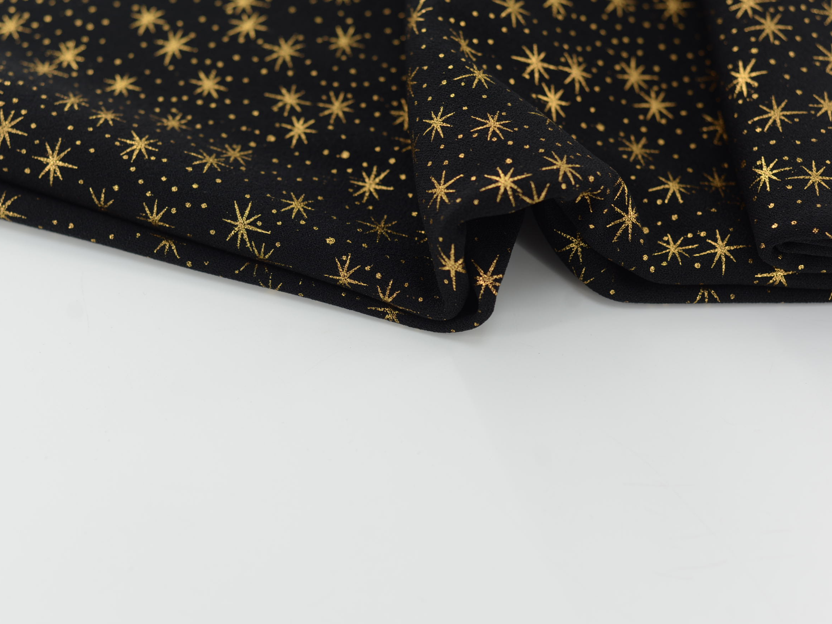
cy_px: 272
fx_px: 1490
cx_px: 344
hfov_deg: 31.1
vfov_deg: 23.6
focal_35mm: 62
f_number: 4
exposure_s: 1/100
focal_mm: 50
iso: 100
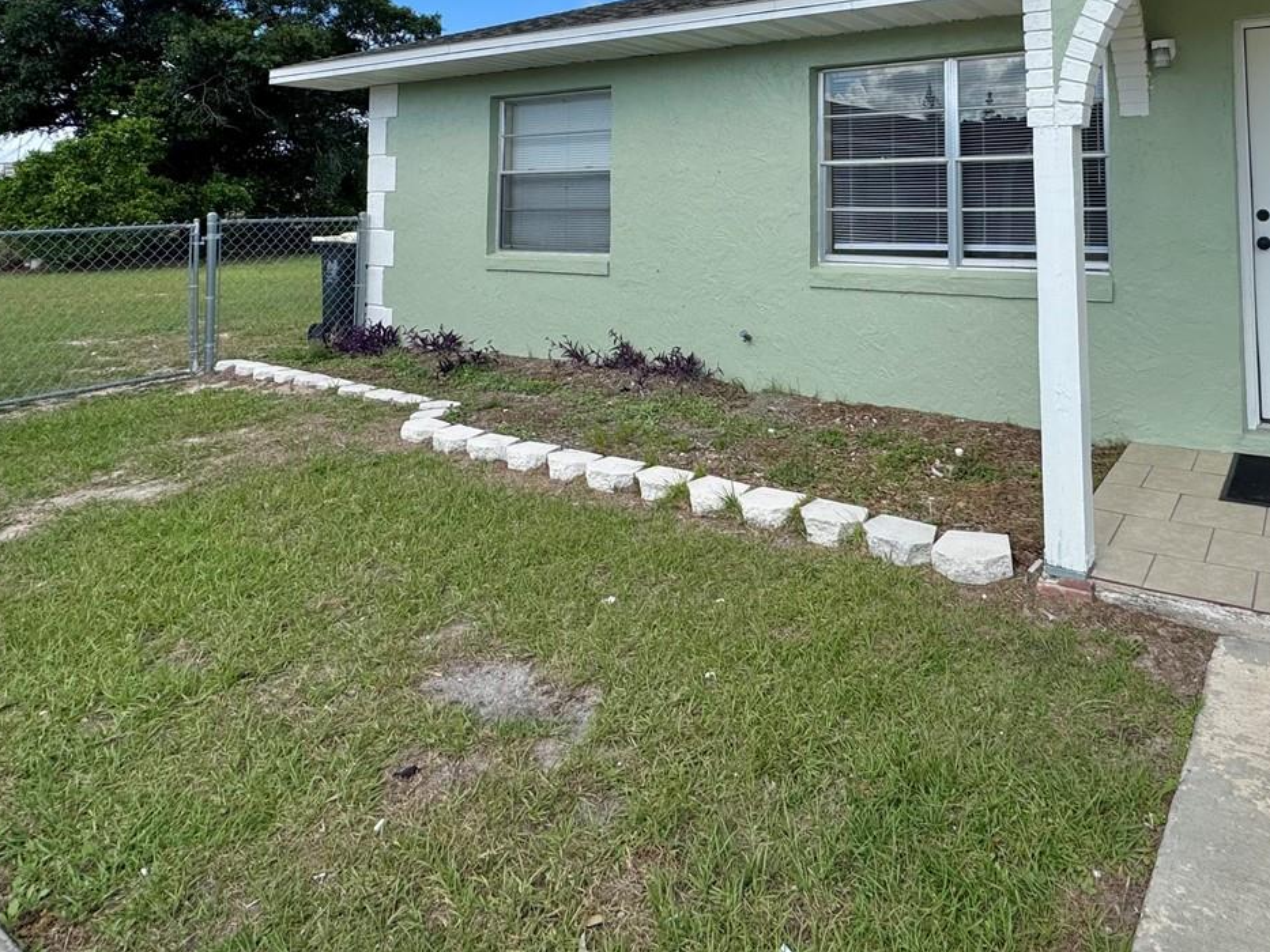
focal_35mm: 24
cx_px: 833
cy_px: 139
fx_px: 881
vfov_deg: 51.7
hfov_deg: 69.8
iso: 50
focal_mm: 2.22
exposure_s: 1/1477
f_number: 2.2
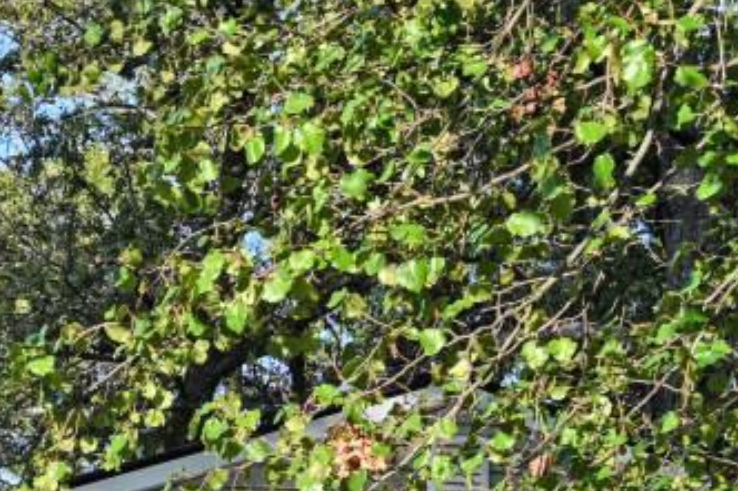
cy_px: 862
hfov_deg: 15.1
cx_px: -409
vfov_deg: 10.4
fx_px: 2546
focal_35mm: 124
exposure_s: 1/250
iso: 100
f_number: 5.6
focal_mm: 27.5
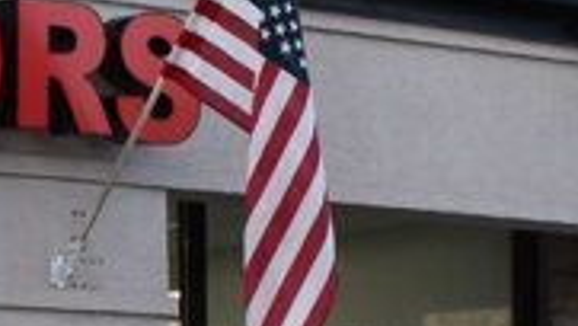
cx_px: -32
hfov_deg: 9.6
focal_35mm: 222
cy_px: 770
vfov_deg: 5.3
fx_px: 3403
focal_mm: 25
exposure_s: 1/100
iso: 400
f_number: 9
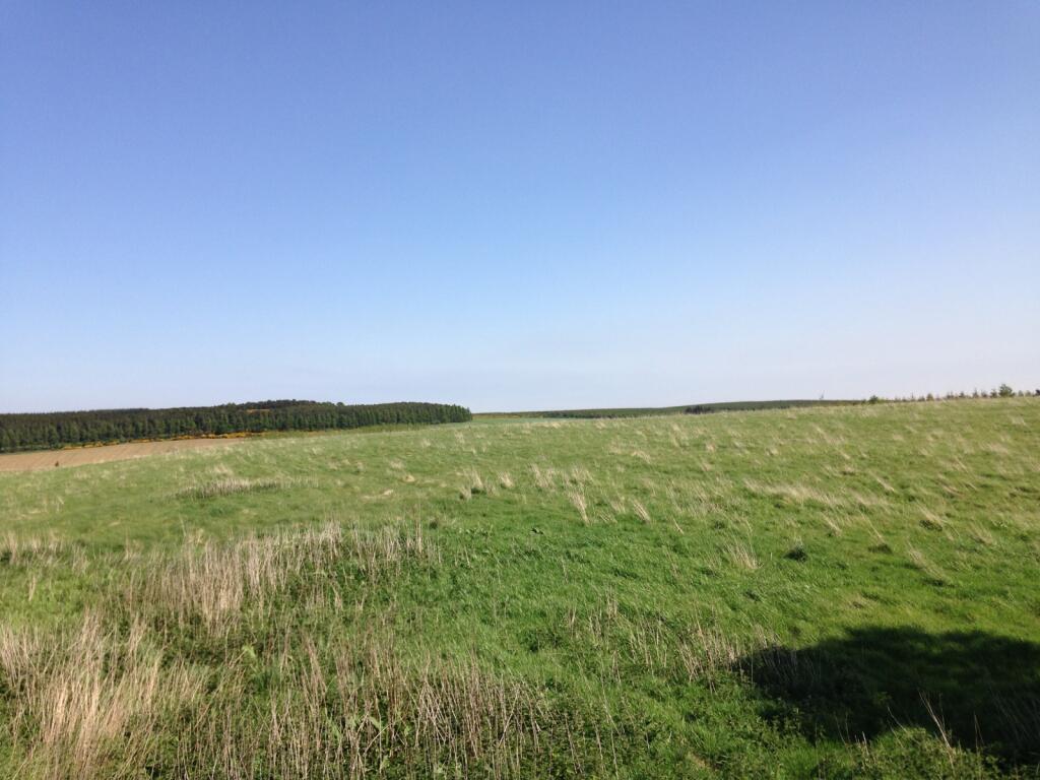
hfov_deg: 55.4
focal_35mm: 33
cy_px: 390
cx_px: 520
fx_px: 991
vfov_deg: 42.9
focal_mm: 4.12
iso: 50
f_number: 2.4
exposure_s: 1/1695
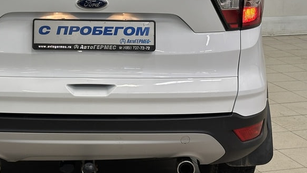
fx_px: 659
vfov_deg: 14.8
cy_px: 27
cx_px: 81
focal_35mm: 81
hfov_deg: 25.9
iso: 50
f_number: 1.78
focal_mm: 6.86
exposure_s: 1/55
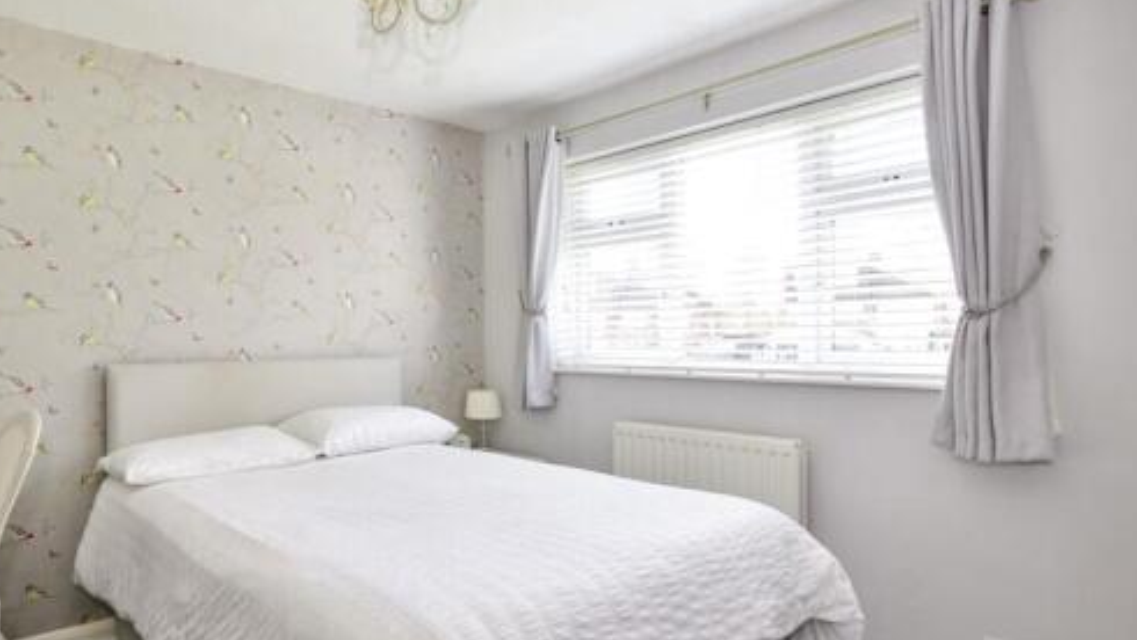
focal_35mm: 21
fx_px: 633
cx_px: 426
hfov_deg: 82.2
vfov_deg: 53.6
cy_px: 333
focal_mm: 10
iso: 640
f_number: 8
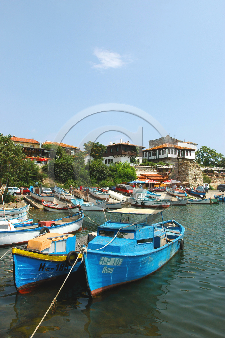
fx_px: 239
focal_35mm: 26
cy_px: 169
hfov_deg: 50.3
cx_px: 112
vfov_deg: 70.5
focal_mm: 17
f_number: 9
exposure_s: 1/320
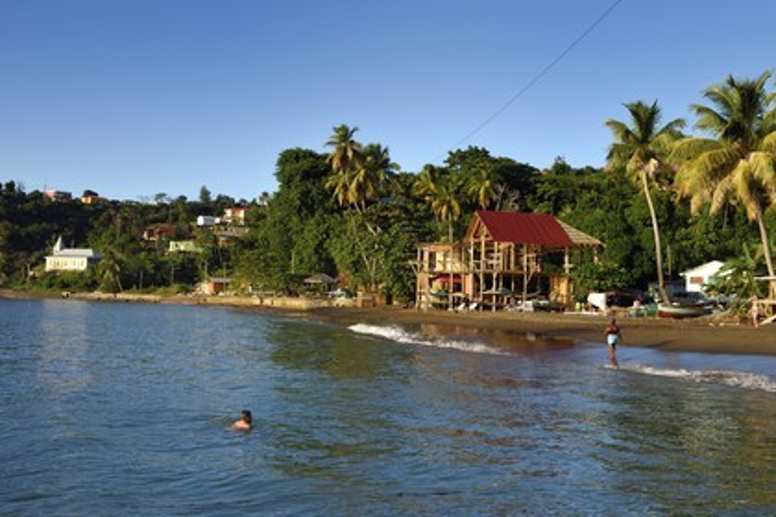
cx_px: 388
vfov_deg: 29.9
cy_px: 258
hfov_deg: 43.6
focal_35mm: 45
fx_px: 970
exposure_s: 1/800
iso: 320
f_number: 8
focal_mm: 45
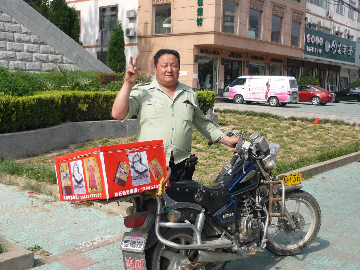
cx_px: 180
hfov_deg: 44.8
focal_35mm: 42
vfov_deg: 34.3
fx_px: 437
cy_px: 135
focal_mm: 5.5
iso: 100
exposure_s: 1/125
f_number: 8
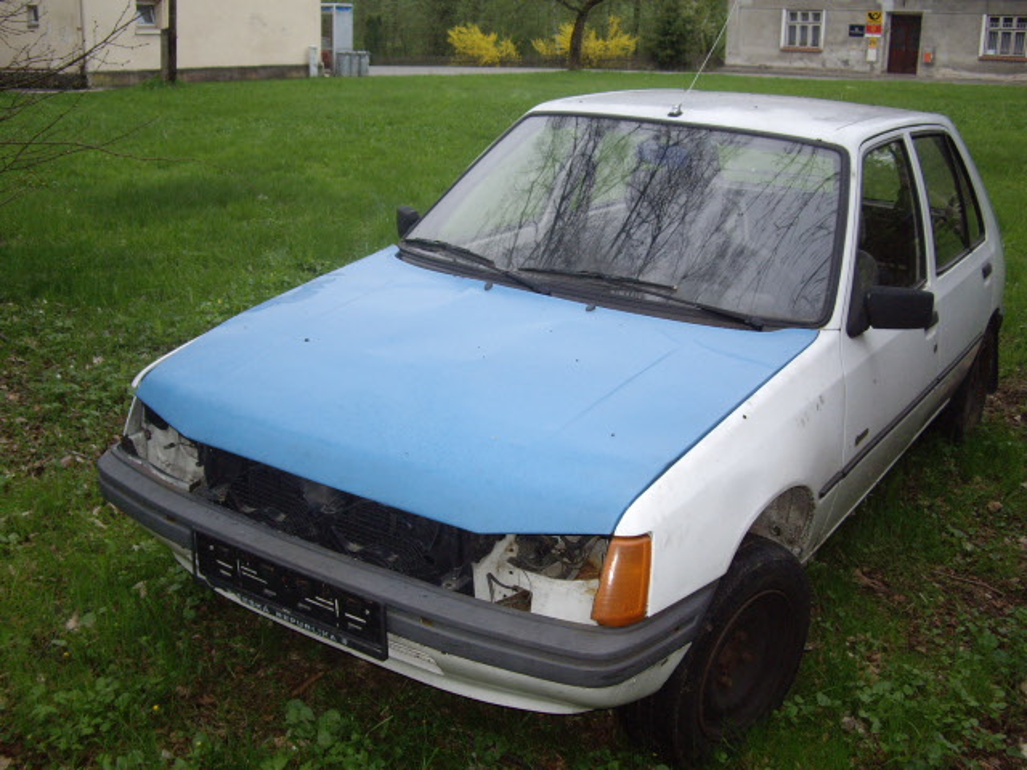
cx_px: 514
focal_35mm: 38
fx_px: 1127
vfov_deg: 37.7
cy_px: 385
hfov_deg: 49.0
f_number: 2.8
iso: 200
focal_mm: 7.9
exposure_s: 1/40
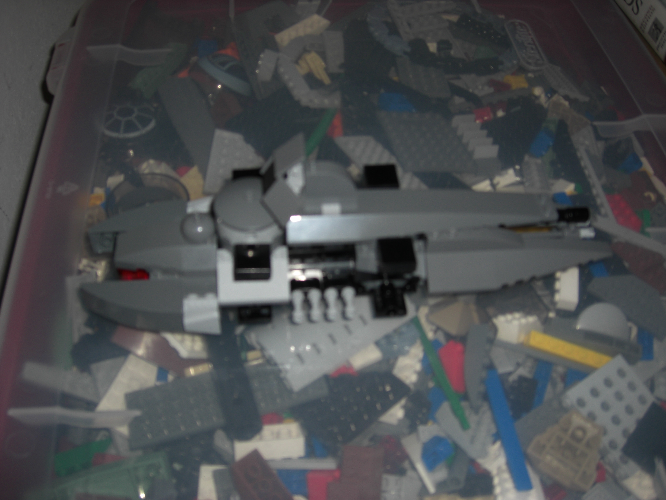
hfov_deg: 49.0
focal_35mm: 38
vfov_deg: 37.7
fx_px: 731
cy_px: 250
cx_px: 333
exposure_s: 1/60
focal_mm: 7.9
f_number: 2.8
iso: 80
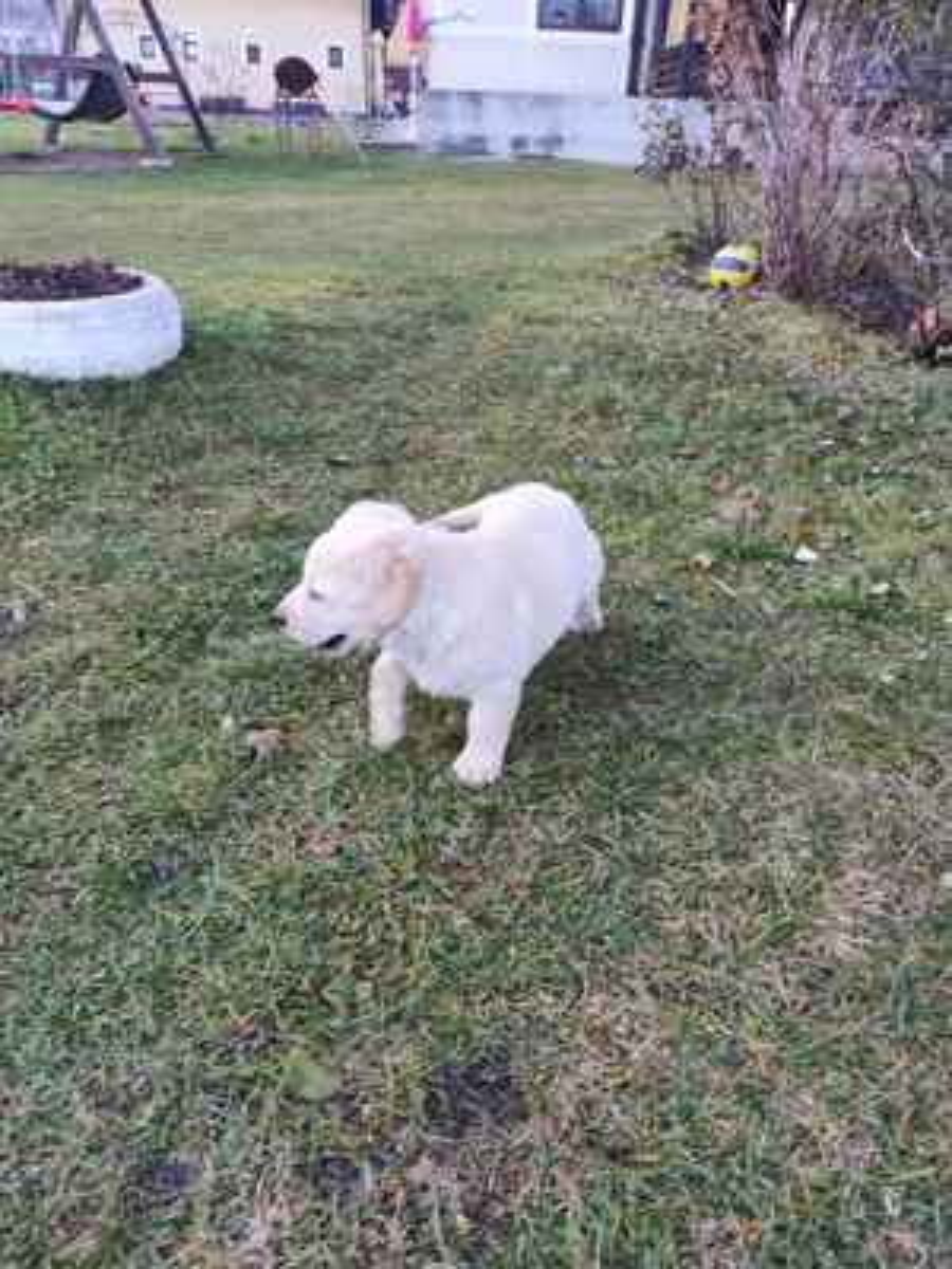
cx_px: 476
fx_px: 843
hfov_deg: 58.9
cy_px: 634
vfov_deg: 73.9
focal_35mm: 23
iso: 125
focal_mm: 6.19
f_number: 1.65
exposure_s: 1/100
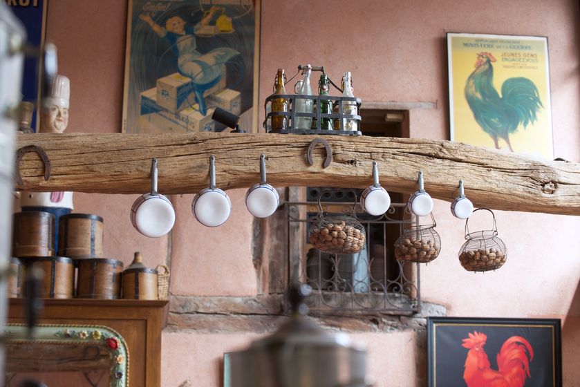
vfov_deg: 15.9
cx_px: 290
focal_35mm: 86
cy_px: 194
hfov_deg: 23.6
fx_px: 1386
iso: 1600
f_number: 5
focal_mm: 86
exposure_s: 1/500
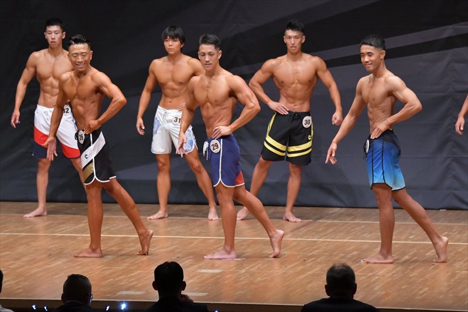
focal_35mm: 225
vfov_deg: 6.1
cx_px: 234
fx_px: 2924
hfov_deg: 9.2
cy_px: 156
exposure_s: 1/400
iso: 6400
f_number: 5.6
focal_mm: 150
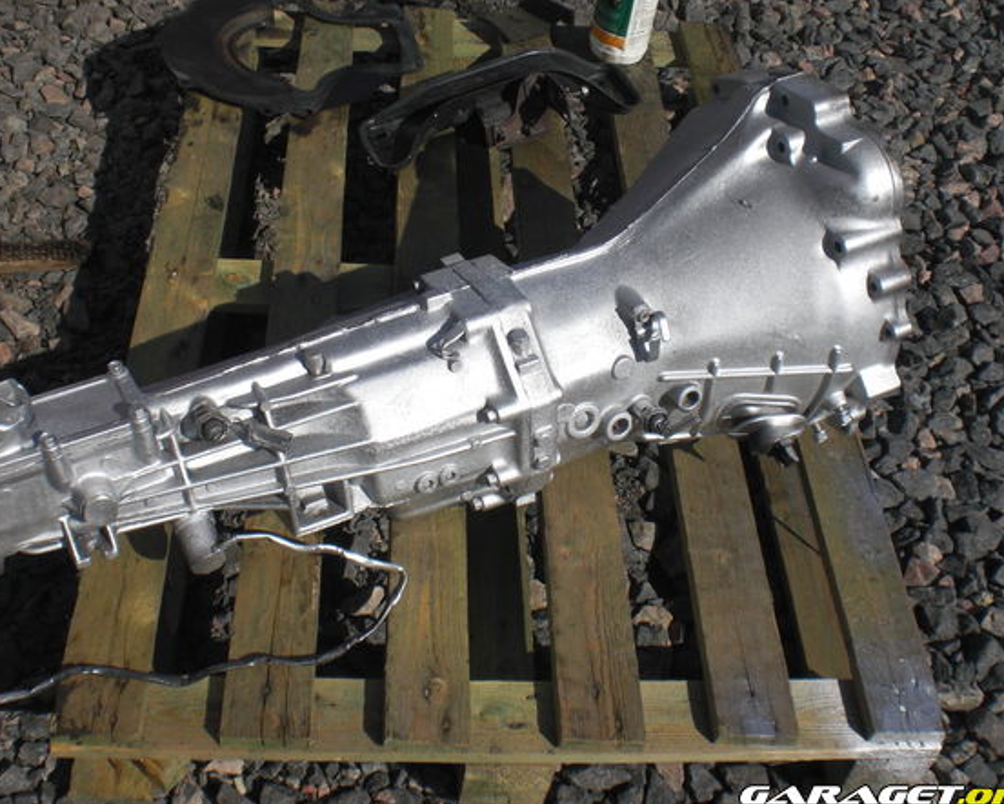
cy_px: 377
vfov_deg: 34.9
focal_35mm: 43
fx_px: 1278
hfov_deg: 42.9
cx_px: 469
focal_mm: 6.3
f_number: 5.6
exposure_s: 1/800
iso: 64
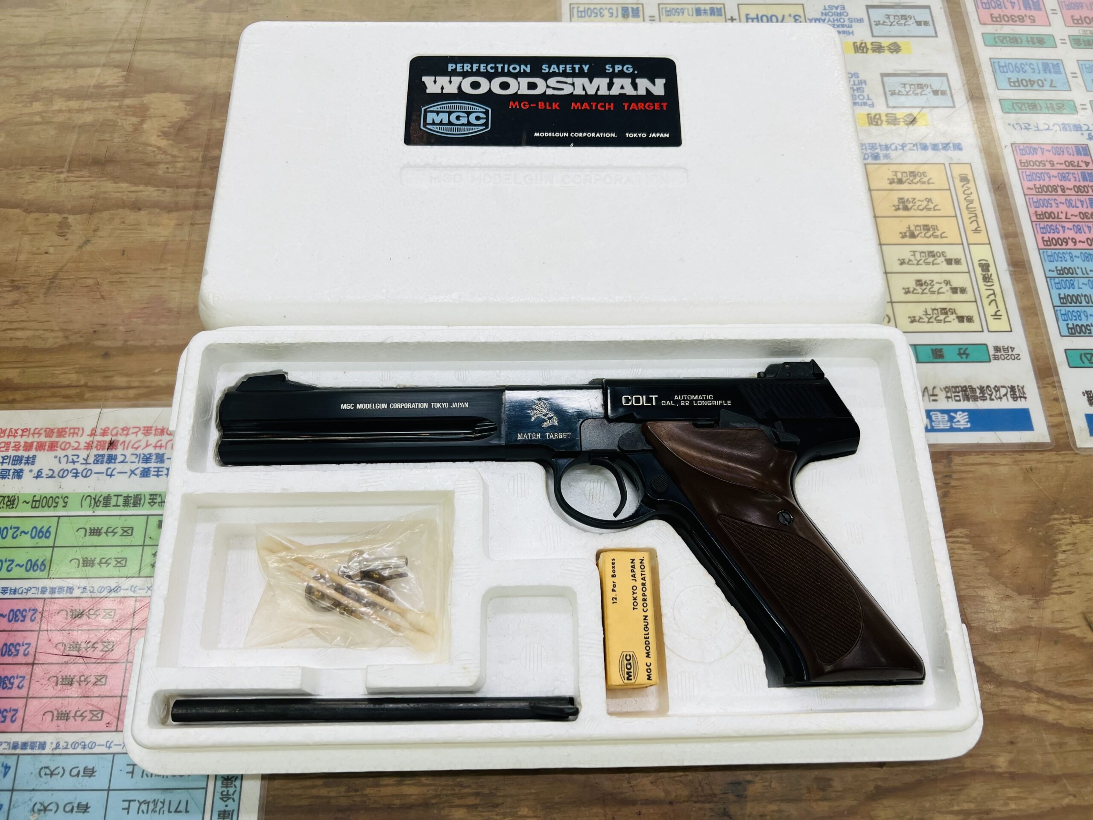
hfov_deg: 67.3
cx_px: 546
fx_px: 821
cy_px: 410
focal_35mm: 26
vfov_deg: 53.1
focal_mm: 5.7
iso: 40
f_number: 1.5
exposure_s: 1/100
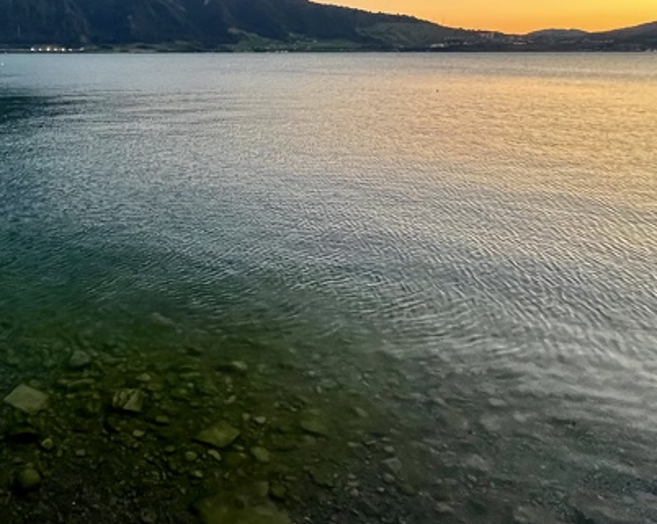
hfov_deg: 61.2
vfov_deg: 55.8
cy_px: 184
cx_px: 111
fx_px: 486
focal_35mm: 25
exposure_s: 1/54
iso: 1000
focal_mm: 1.57
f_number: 1.8
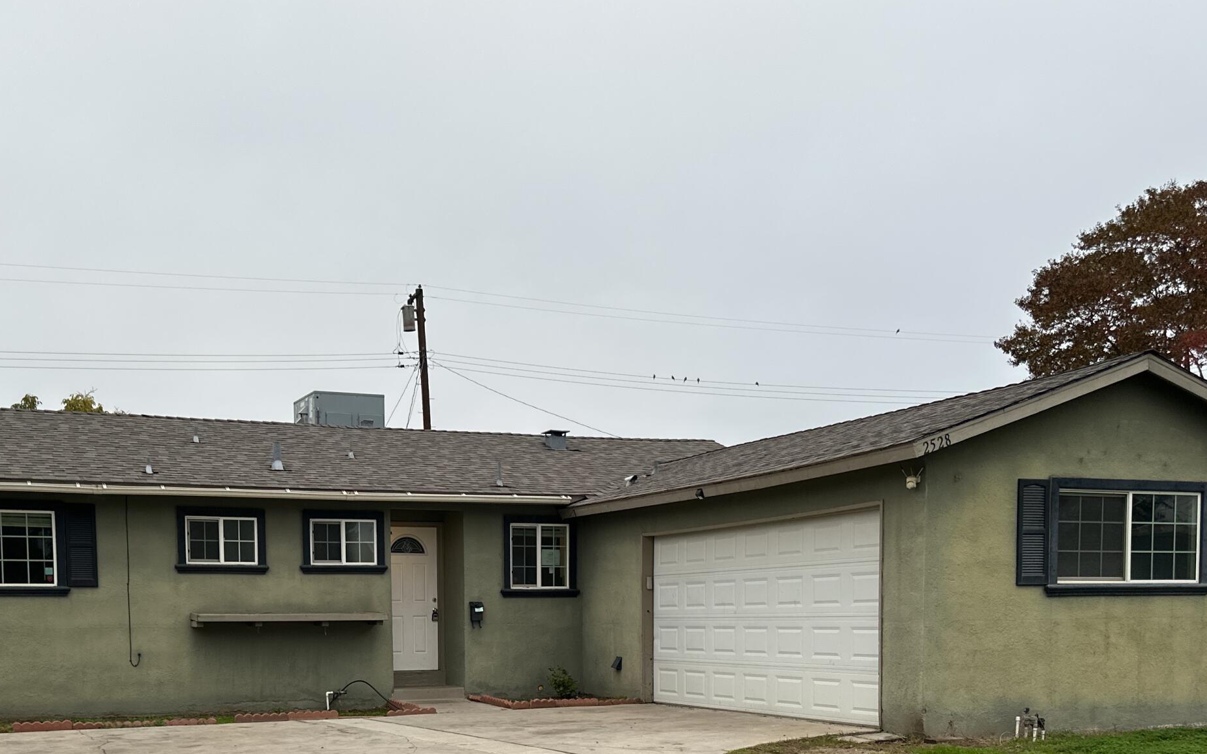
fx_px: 1349
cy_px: 675
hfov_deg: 47.7
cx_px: 446
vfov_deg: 30.0
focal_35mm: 41
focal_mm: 6.86
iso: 80
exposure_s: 1/491
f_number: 1.78
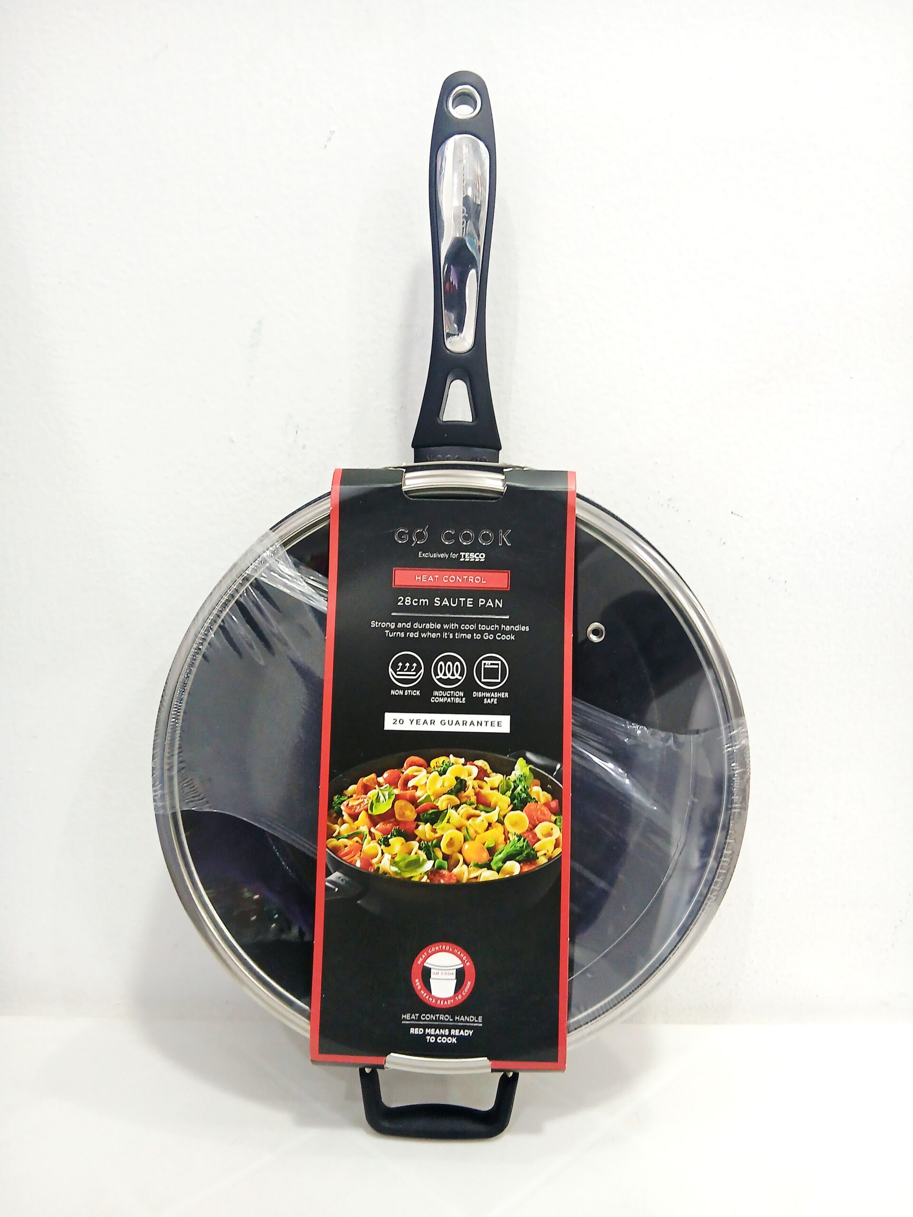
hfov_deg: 53.1
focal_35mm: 26
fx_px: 914
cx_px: 456
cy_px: 608
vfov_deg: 67.3
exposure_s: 1/50.3
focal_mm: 3.98
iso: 160
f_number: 1.8
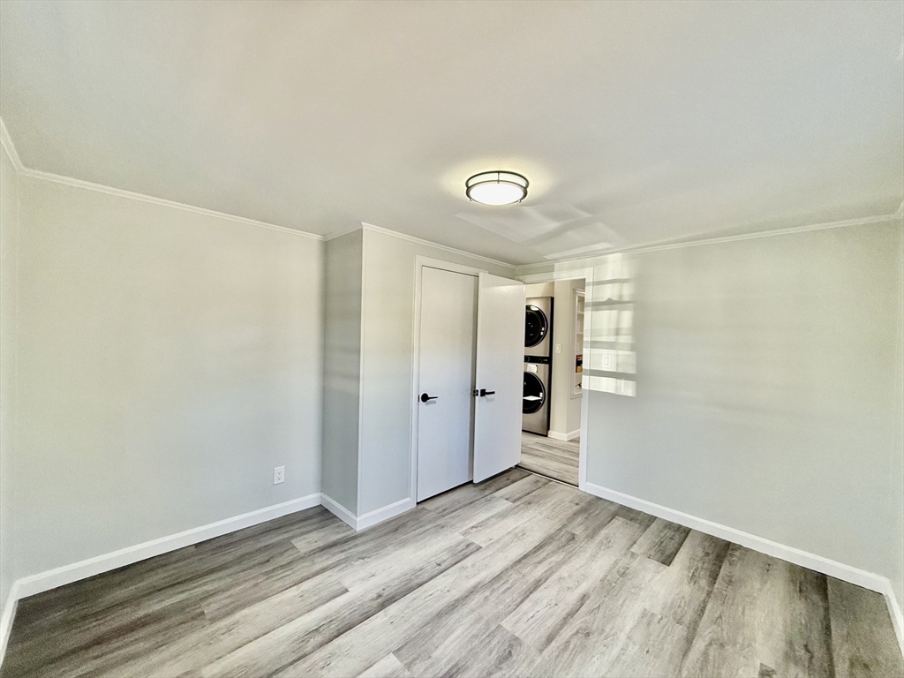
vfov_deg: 85.7
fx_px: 366
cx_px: 452
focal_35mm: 14
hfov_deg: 102.1
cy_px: 339
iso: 200
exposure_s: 1/120
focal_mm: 2.22
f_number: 2.2
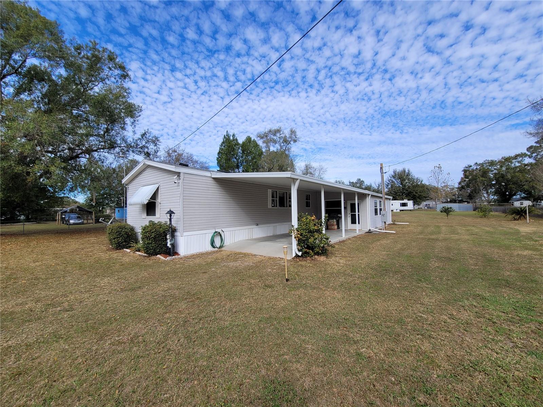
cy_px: 204
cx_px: 272
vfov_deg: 89.9
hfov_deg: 106.2
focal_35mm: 13
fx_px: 204
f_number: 2.2
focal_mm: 2.2
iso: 50
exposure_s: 1/1129
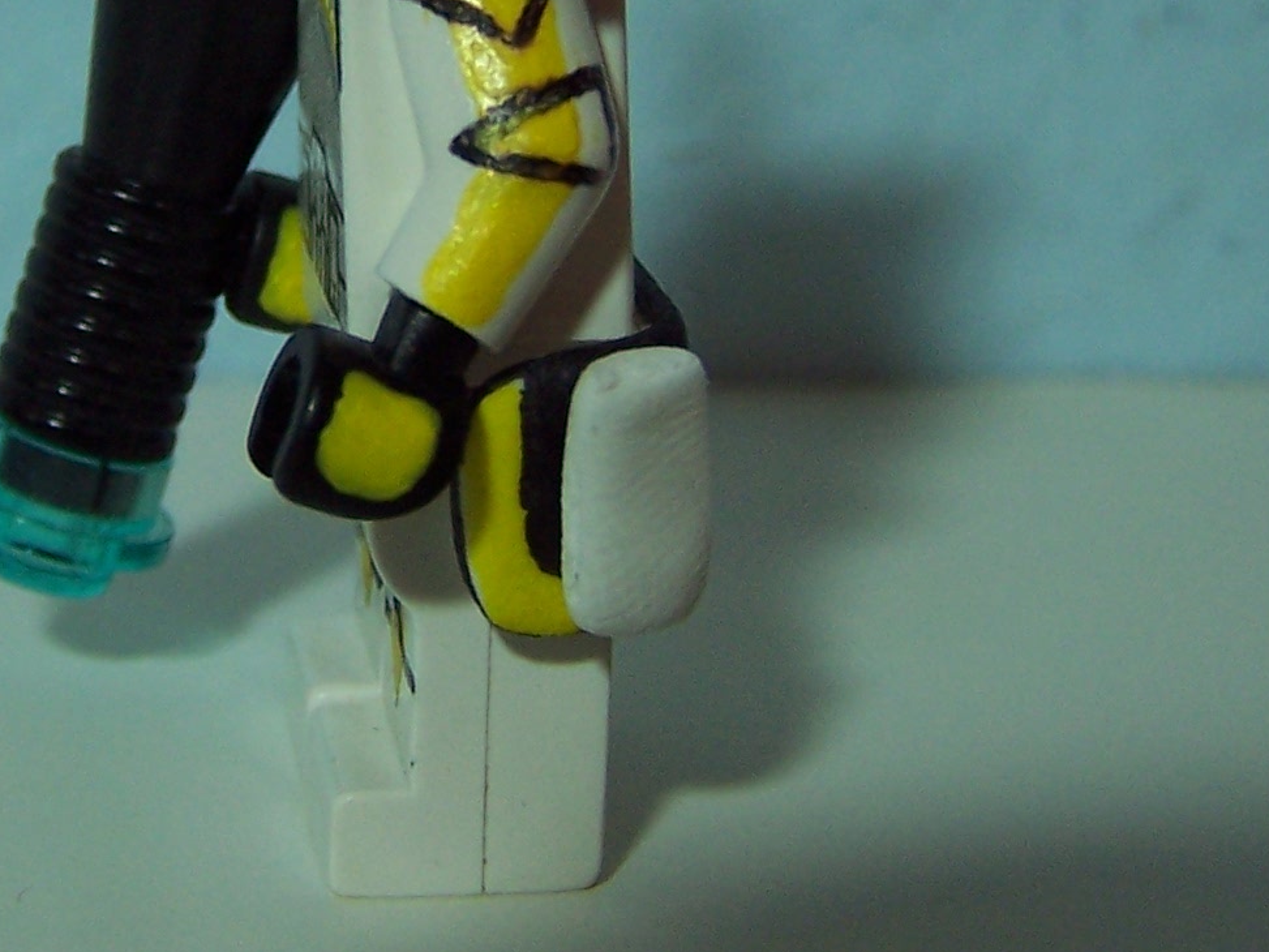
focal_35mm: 90
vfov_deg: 16.2
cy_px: 52
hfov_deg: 21.6
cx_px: 323
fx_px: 3300
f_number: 2.8
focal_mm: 6.3
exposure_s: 1/30
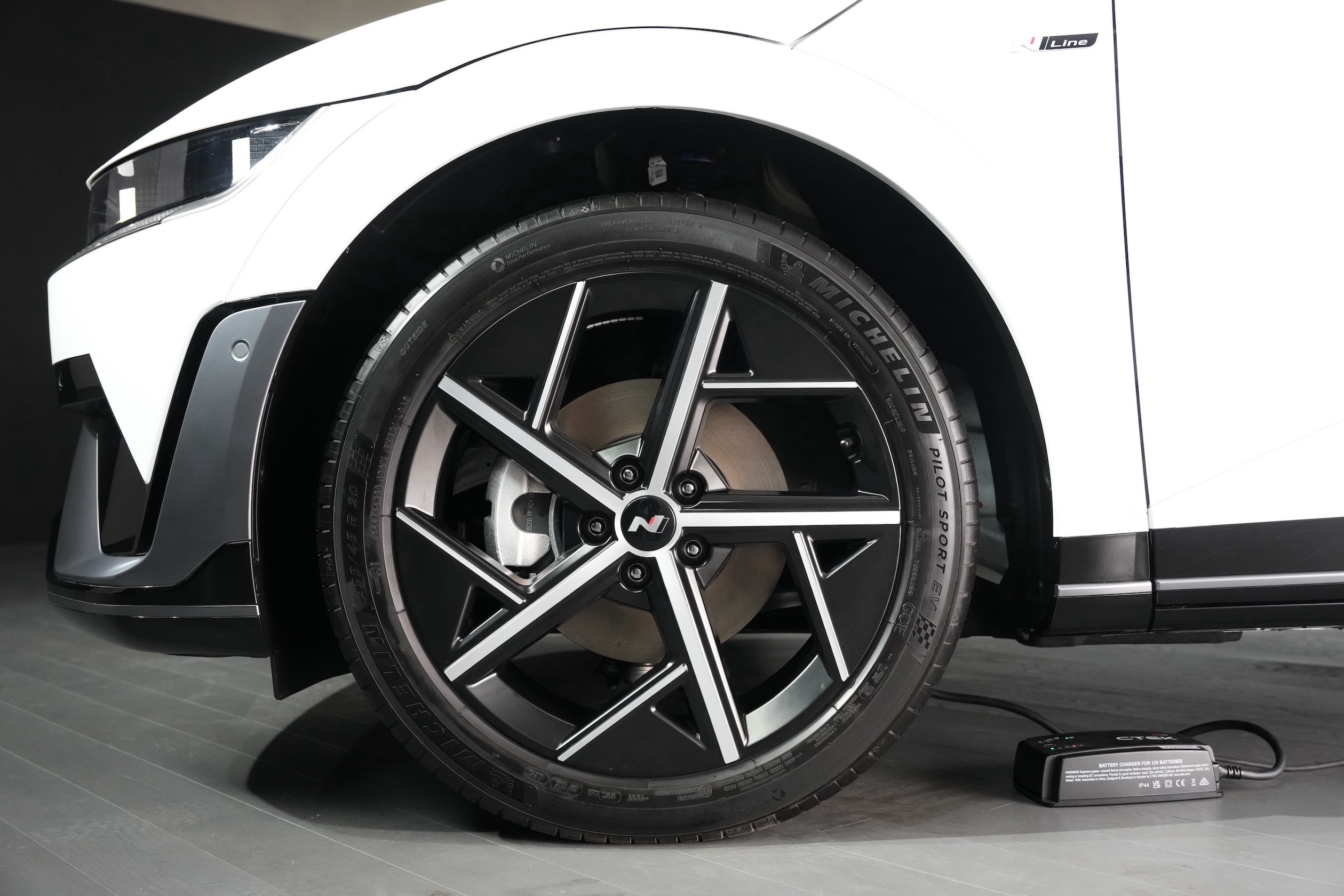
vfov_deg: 36.9
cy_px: 448
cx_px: 672
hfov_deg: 53.1
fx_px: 1344
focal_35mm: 36
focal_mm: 36
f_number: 4.5
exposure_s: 1/100
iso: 3200
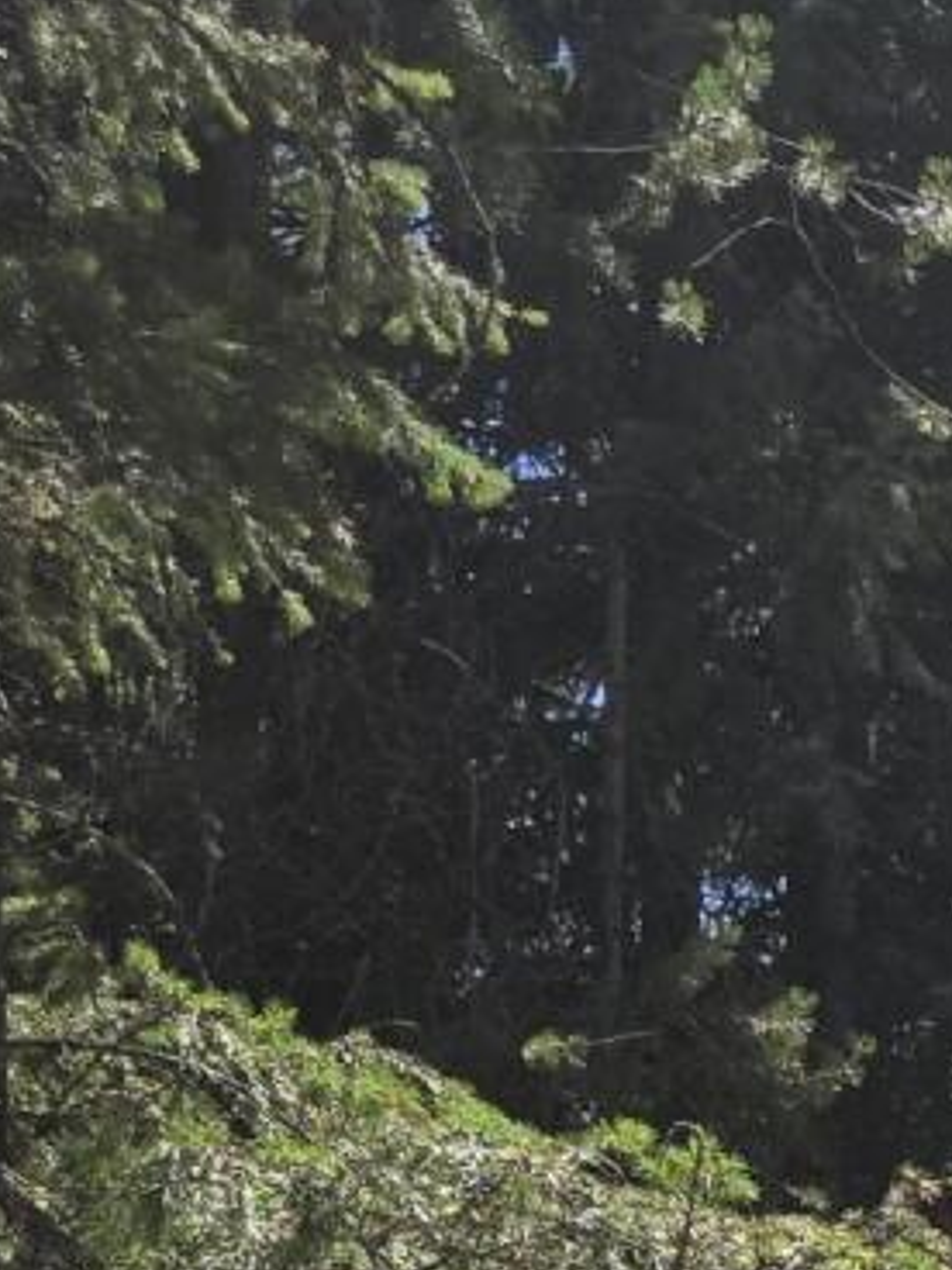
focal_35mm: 125
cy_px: 1781
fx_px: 4584
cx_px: 2511
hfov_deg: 9.9
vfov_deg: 14.9
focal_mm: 5.4
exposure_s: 1/1235
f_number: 1.8
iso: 25
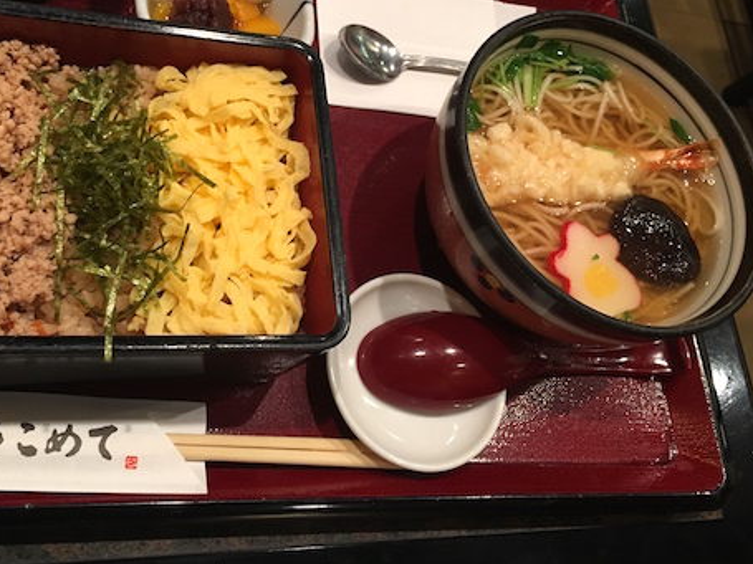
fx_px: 805
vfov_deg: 38.4
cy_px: 214
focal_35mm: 37
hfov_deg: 49.7
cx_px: 283
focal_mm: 4.15
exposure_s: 1/15
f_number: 2.2
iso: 64
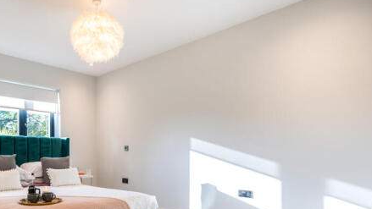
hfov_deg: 70.5
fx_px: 247
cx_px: 106
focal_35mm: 25
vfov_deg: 44.2
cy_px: 160
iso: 320
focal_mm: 16
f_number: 4
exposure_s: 1/25
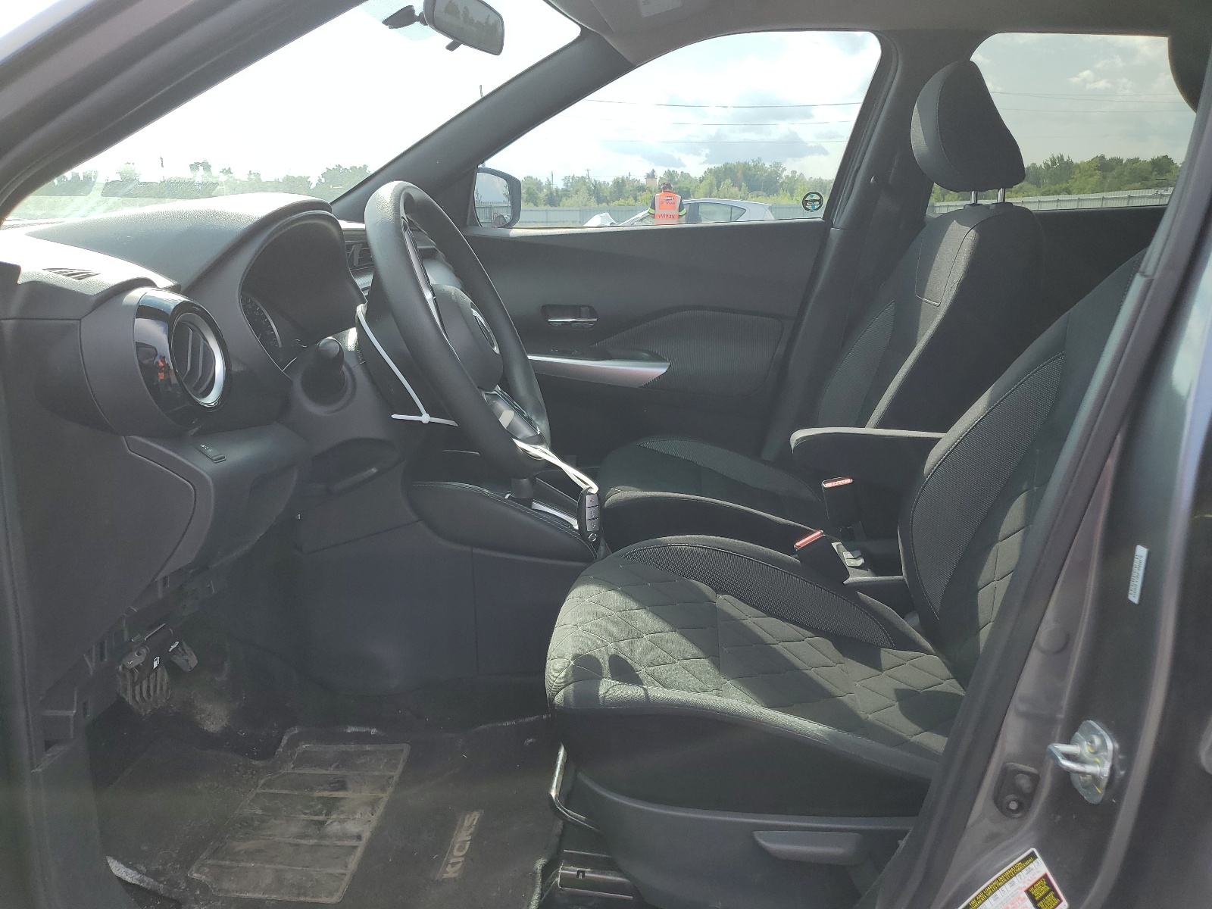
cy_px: 454
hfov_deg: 67.3
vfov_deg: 53.1
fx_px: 910
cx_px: 606
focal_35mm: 26
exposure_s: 1/909
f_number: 1.5
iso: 50
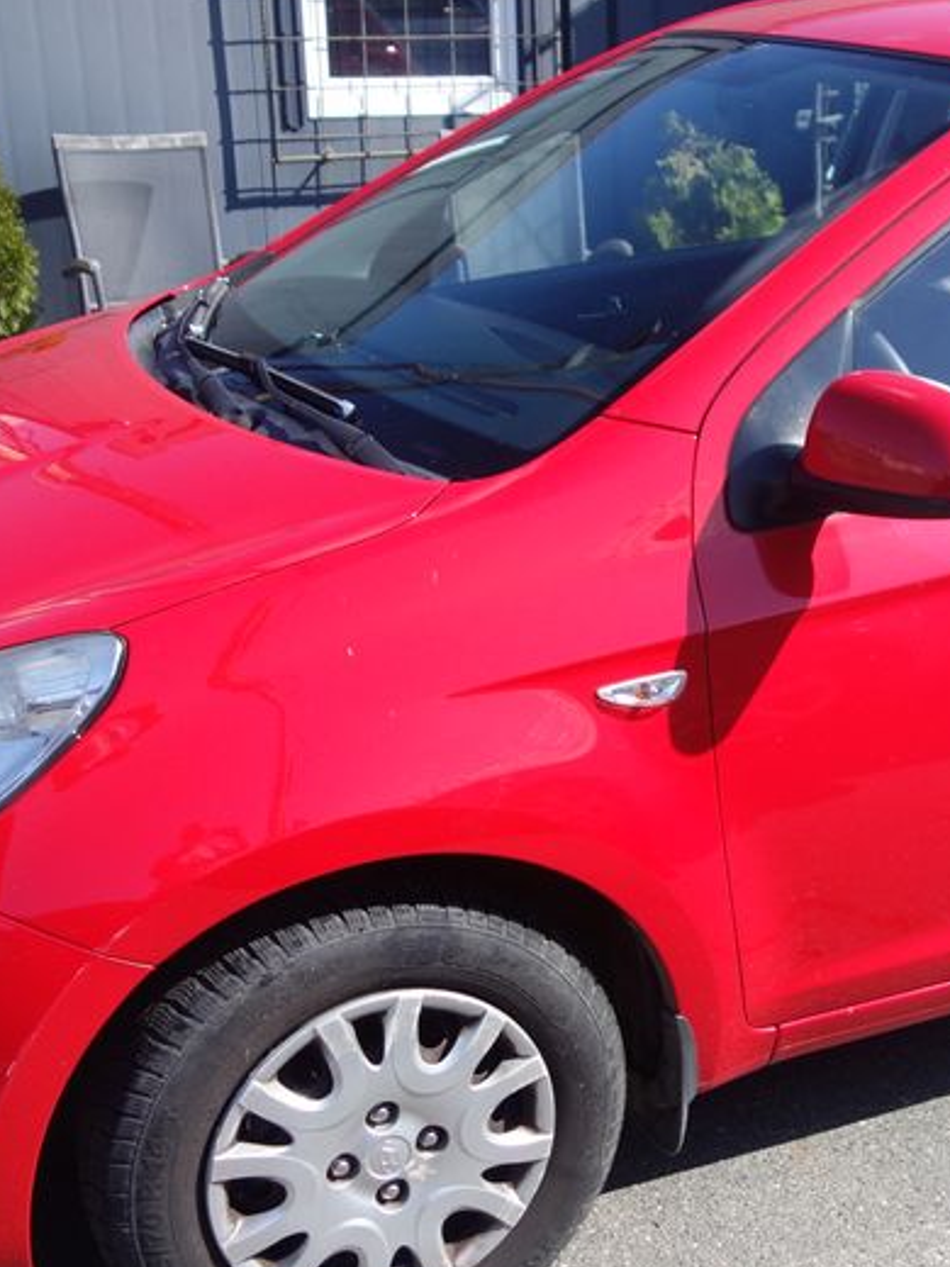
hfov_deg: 26.9
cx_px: 792
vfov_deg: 36.1
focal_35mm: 53
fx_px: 1939
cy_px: 688
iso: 125
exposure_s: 1/2000
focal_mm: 10.4
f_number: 2
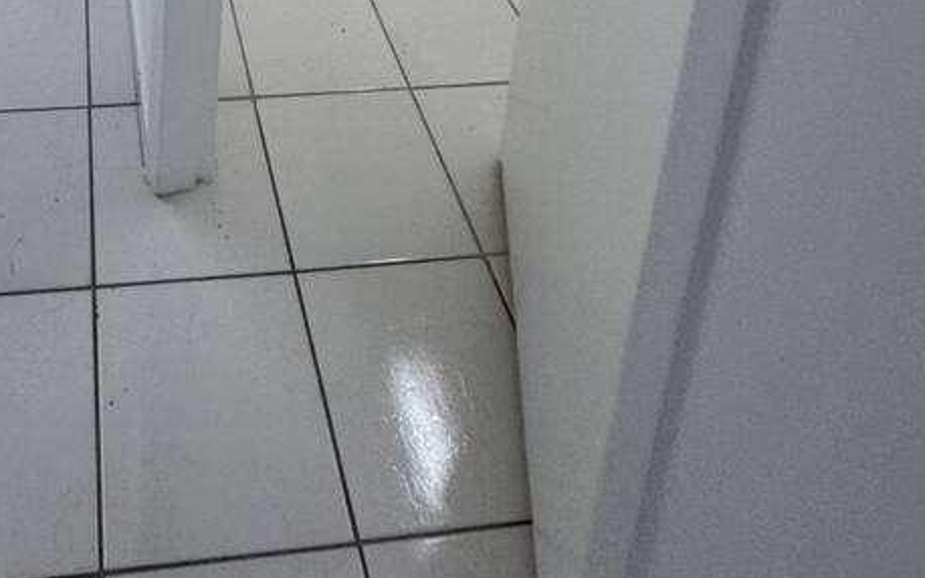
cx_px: 164
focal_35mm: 35
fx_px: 882
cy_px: -485
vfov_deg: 21.5
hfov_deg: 51.3
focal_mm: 2.22
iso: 80
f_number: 2.2
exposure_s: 1/120
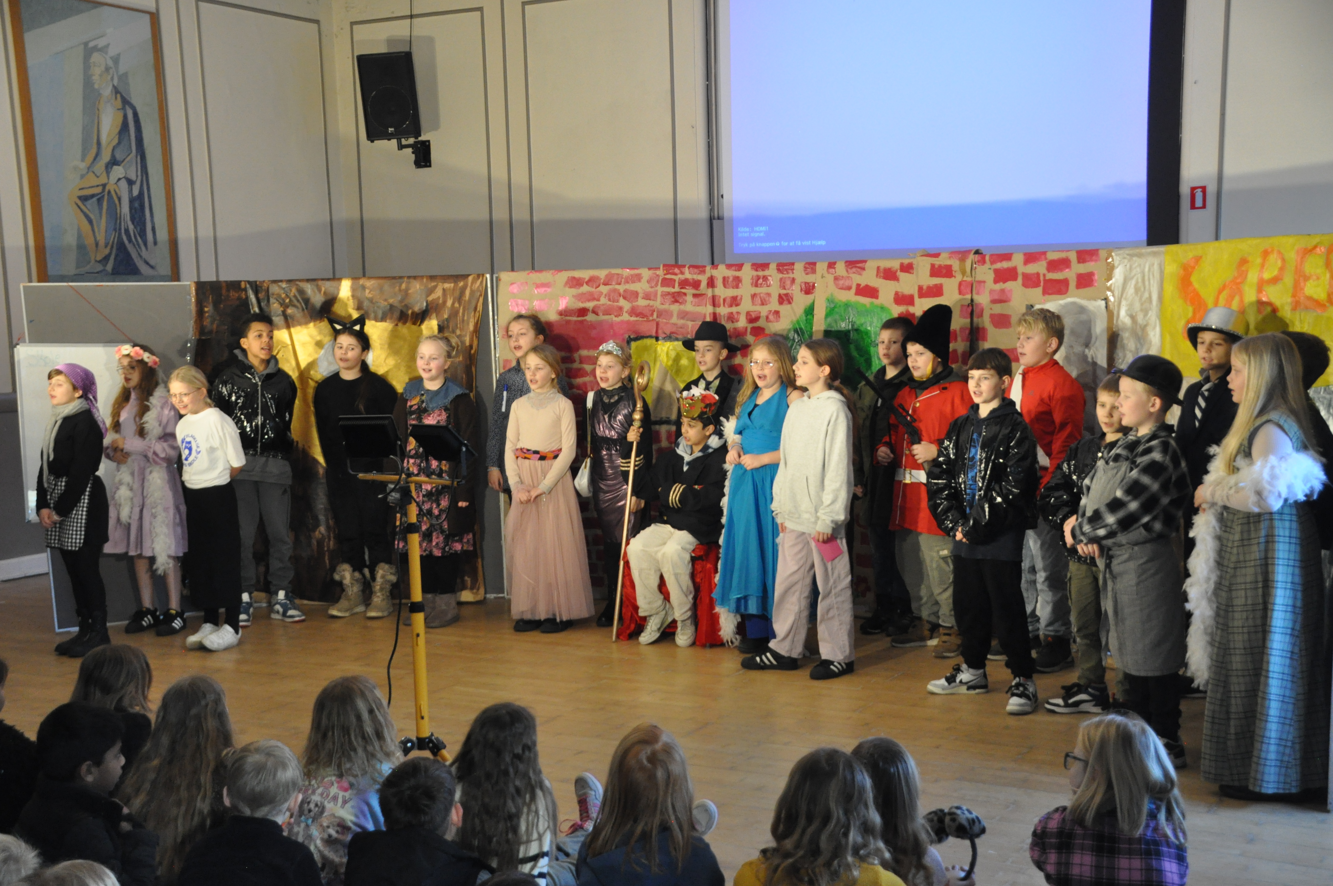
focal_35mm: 48
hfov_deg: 41.2
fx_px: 1775
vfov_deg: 28.0
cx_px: 666
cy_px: 443
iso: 1600
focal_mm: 32
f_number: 4.2
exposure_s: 1/40
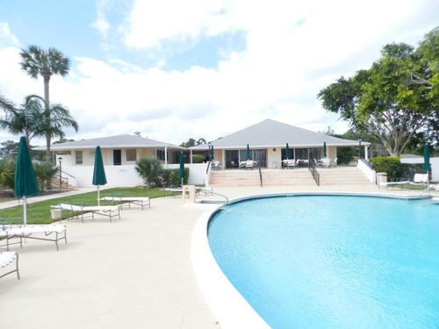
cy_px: 164
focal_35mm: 23
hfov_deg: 73.9
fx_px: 292
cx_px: 220
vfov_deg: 58.9
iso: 160
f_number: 3.4
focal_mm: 4
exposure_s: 1/1000
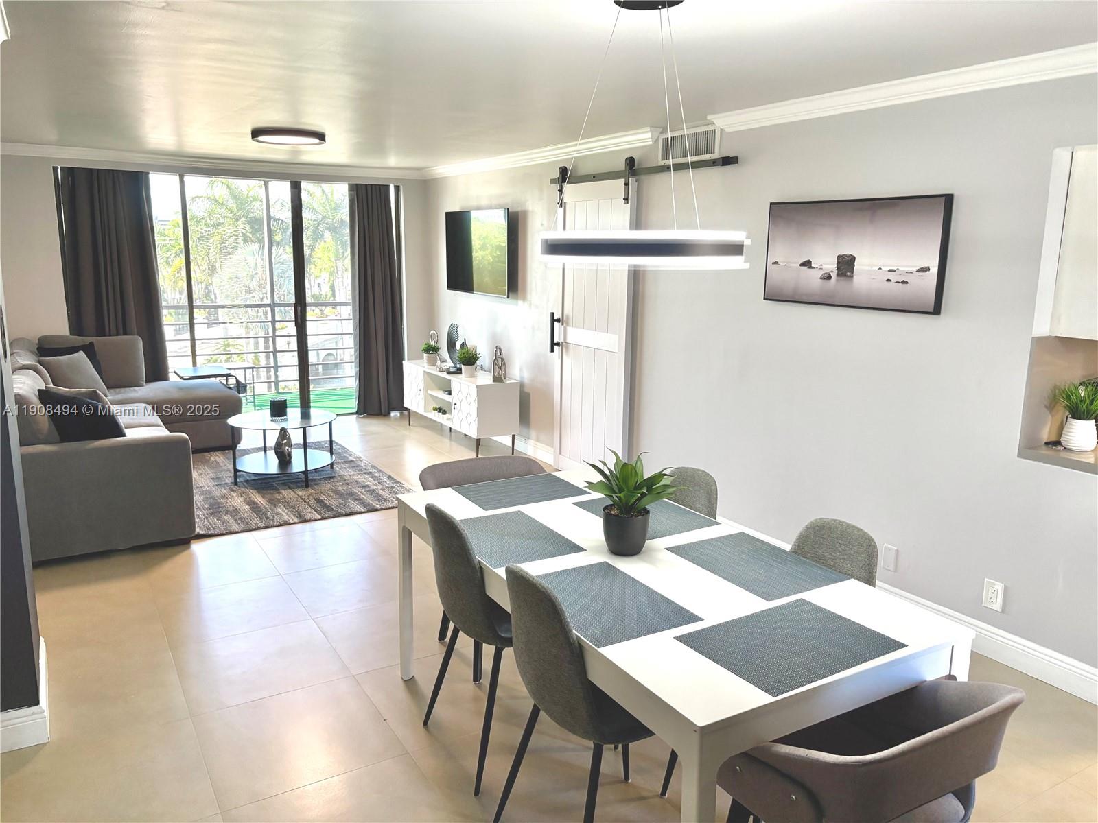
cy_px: 412
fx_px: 825
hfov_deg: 67.3
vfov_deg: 53.1
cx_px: 549
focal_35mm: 26
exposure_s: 1/120
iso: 160
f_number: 1.6
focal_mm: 5.96
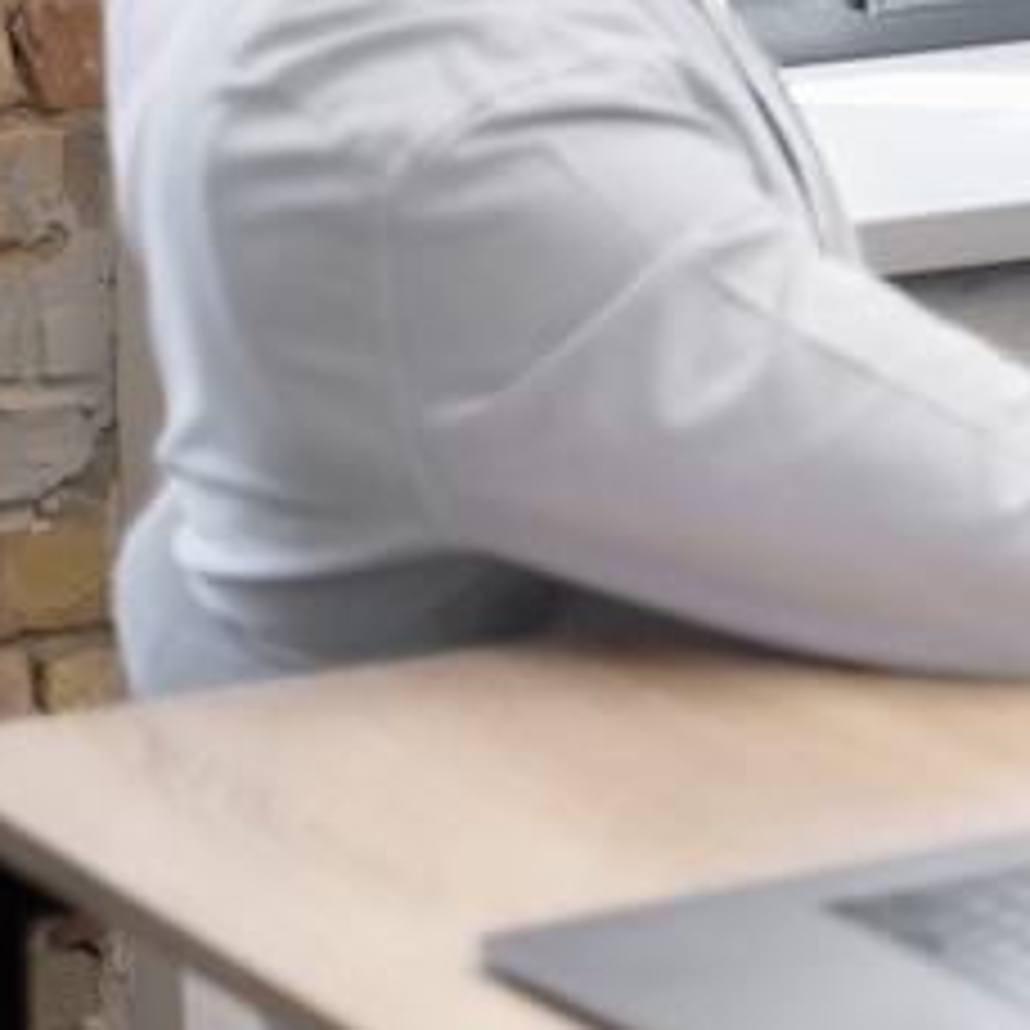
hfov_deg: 7.4
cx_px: 2638
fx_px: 7305
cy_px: -409
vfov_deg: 7.9
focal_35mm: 217
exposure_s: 1/160
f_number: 2.8
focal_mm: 49
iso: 200
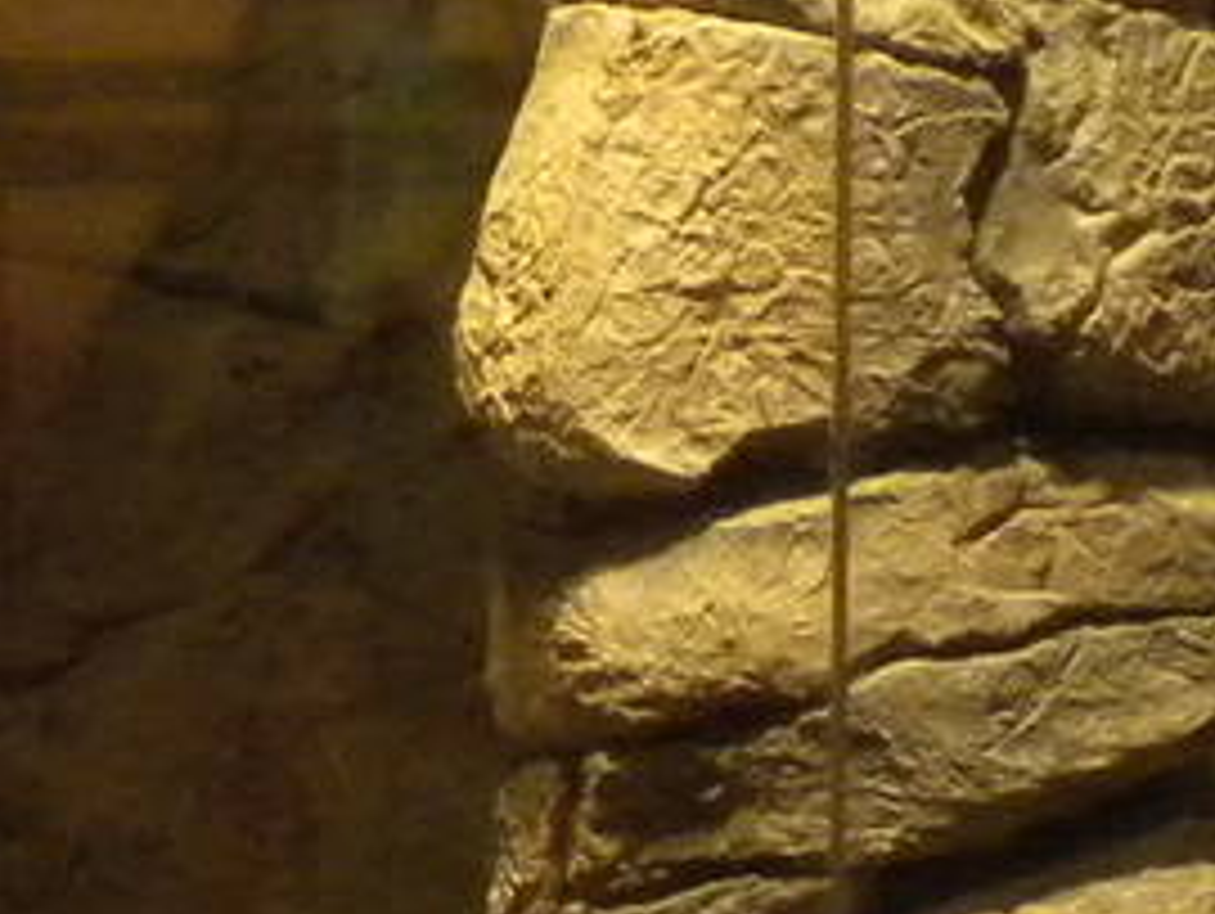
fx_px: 7694
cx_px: 356
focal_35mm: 219
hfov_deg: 9.0
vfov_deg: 6.7
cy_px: 1292
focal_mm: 6.6
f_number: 3.5
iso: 400
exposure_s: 1/44.1
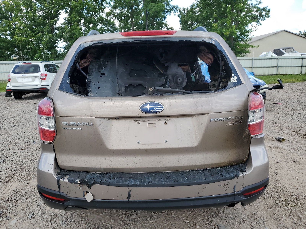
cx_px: 153
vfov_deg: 53.1
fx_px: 230
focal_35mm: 26
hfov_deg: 67.3
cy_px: 114
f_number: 1.5
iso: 50
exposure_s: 1/1250
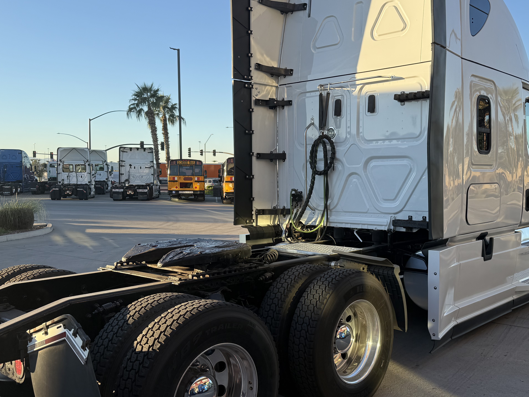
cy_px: 206
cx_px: 312
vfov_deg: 39.7
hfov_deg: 51.1
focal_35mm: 36
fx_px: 550
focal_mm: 6.76
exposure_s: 1/1493
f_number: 1.78
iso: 80
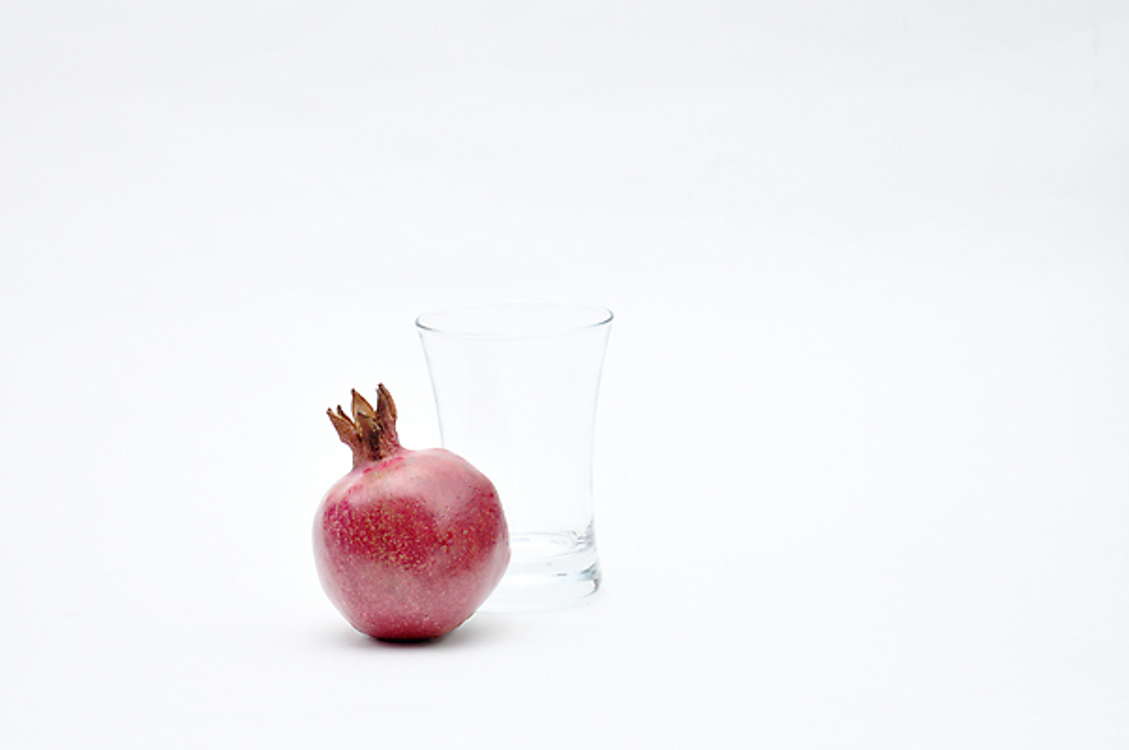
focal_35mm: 128
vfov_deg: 10.7
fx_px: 3994
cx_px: 564
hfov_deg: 16.1
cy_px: 375
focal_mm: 85
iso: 200
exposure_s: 1/60
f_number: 8
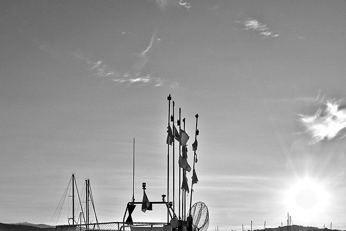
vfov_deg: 25.1
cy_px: 216
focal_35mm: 52
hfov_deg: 38.1
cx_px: 159
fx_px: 500
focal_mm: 18
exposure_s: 1/640
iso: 100
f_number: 6.3
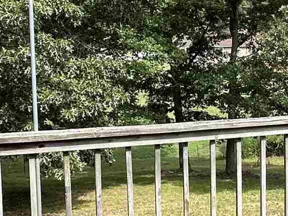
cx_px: 297
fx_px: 624
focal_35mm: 75
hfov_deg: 24.6
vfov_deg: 19.5
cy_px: 57
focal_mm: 2.22
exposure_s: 1/749
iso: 40
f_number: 2.2
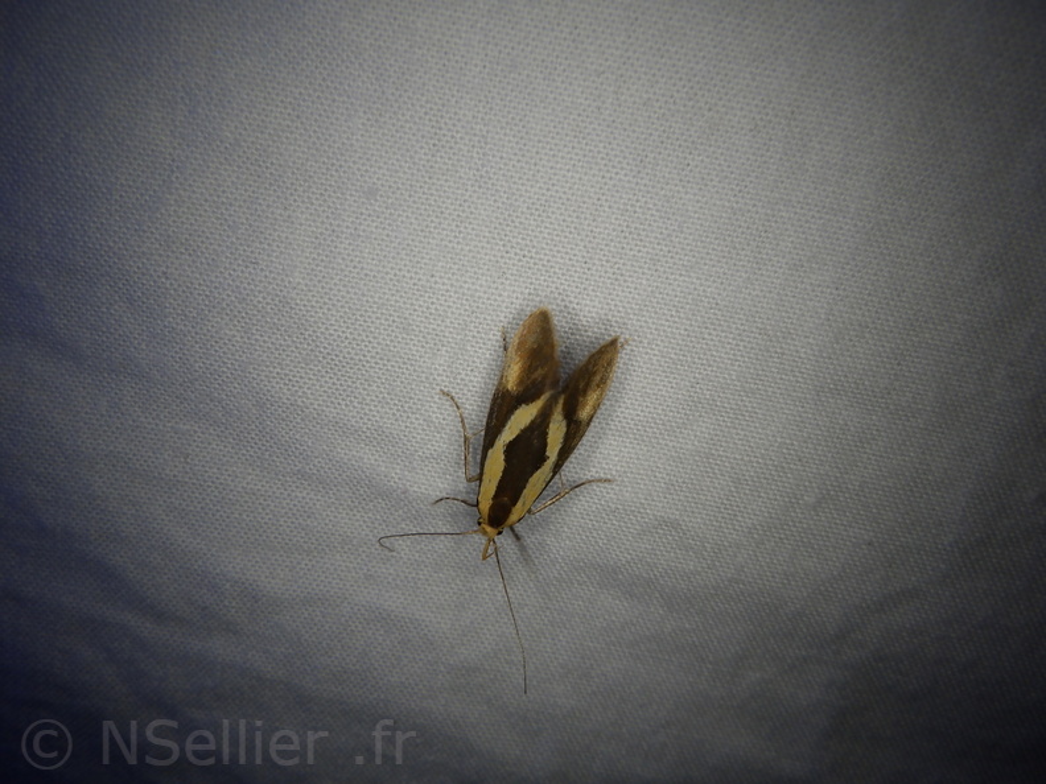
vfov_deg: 41.8
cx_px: 523
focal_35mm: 34
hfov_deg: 54.0
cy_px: 392
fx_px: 1027
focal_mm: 6.1
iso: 125
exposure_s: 1/320
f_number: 4.6
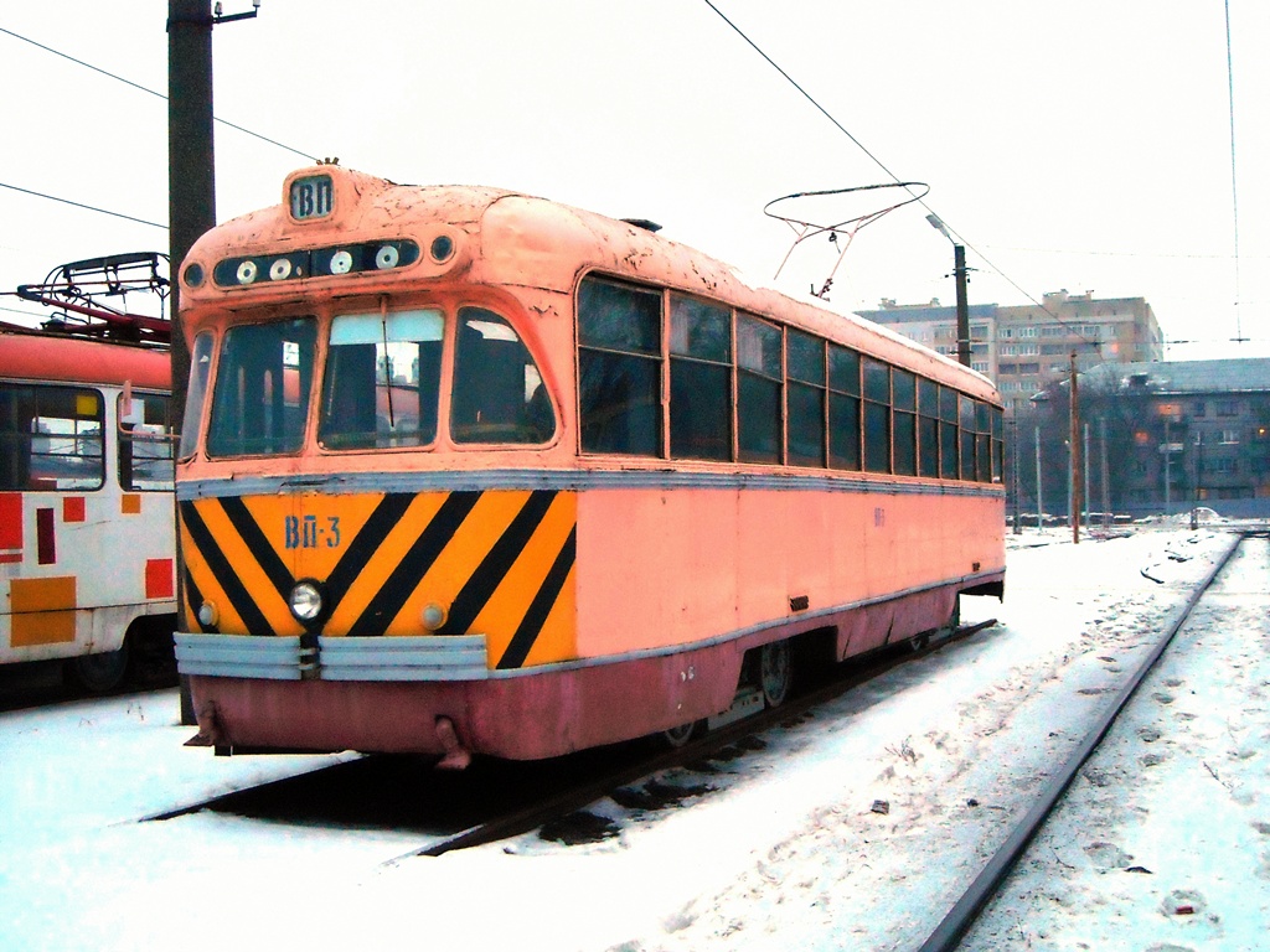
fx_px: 1614
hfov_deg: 42.9
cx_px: 635
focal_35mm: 44
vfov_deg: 32.9
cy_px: 476
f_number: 3.1
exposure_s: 1/31
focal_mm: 7.1
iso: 800
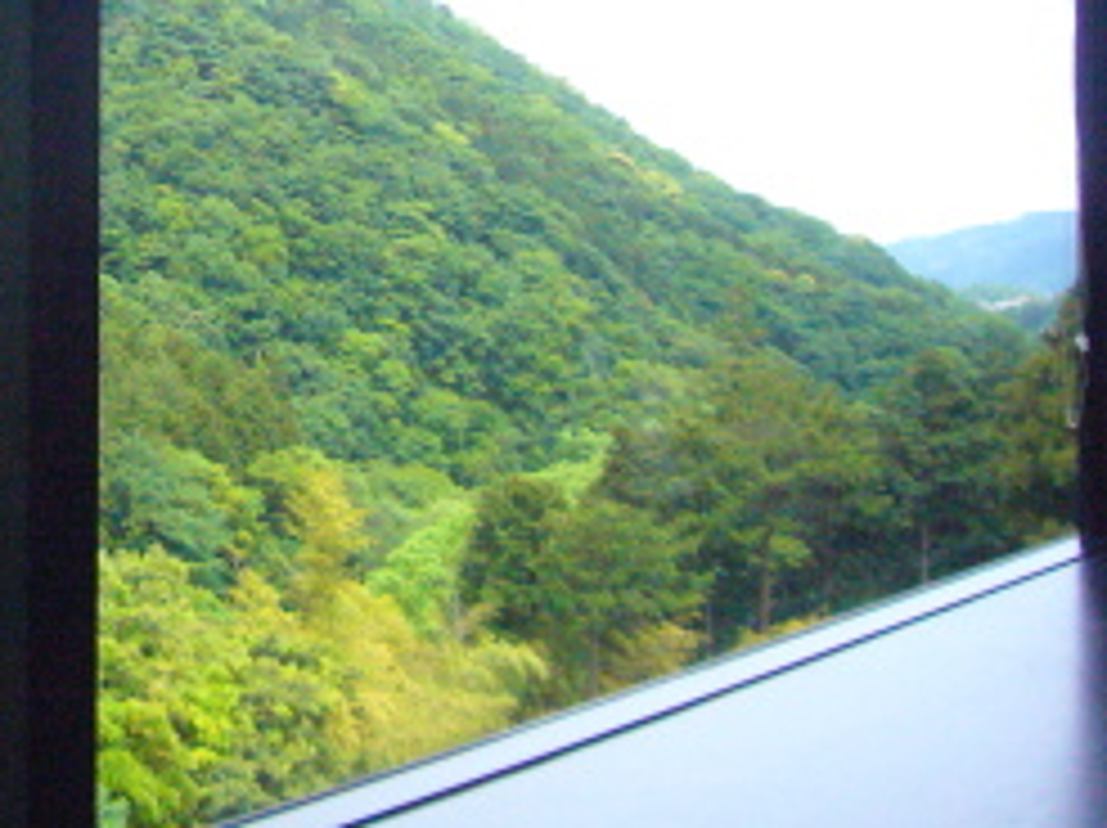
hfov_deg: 32.4
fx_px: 1821
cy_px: 187
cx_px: 140
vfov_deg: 25.3
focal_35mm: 57
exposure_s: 1/400
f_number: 5.6
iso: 400
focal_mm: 4.6
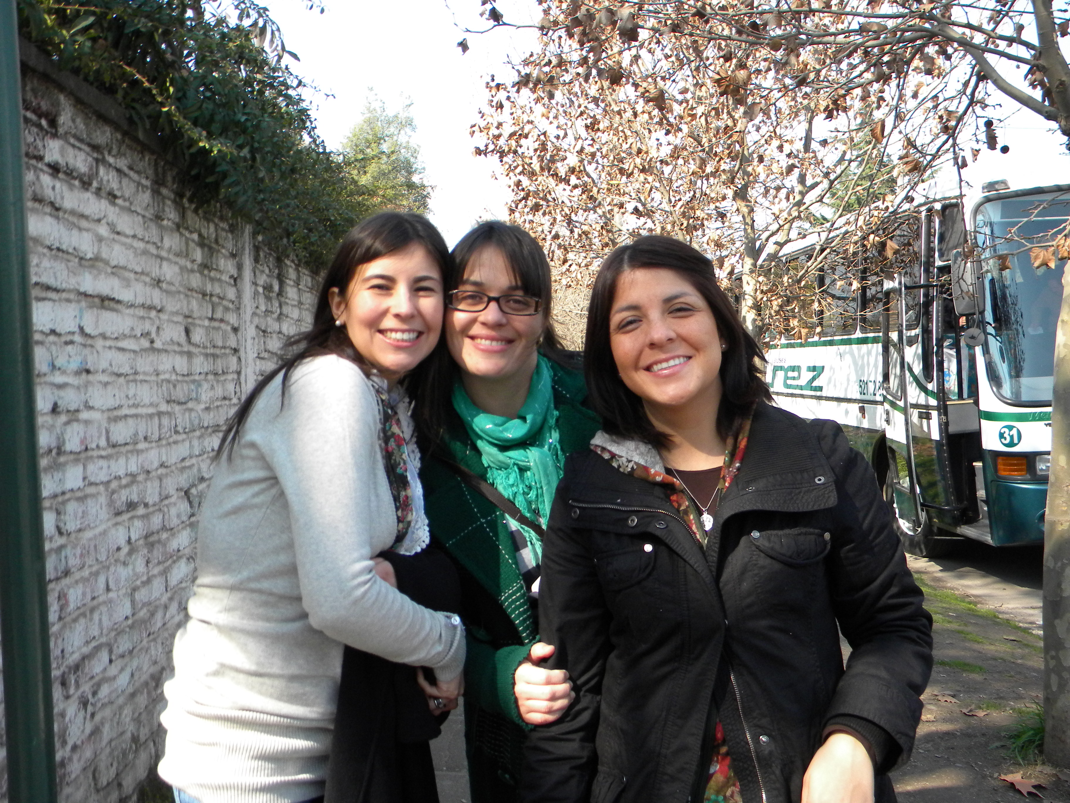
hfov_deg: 51.4
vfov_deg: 39.7
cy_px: 402
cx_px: 535
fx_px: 1113
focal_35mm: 36
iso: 196
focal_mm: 6.4
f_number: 3.7
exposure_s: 1/500
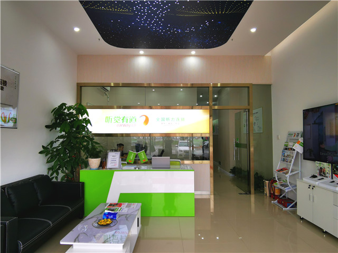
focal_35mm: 19
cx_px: 169
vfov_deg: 68.7
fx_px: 186
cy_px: 126
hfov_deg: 84.7
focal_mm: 2.26
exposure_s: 1/100
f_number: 2.2
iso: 80
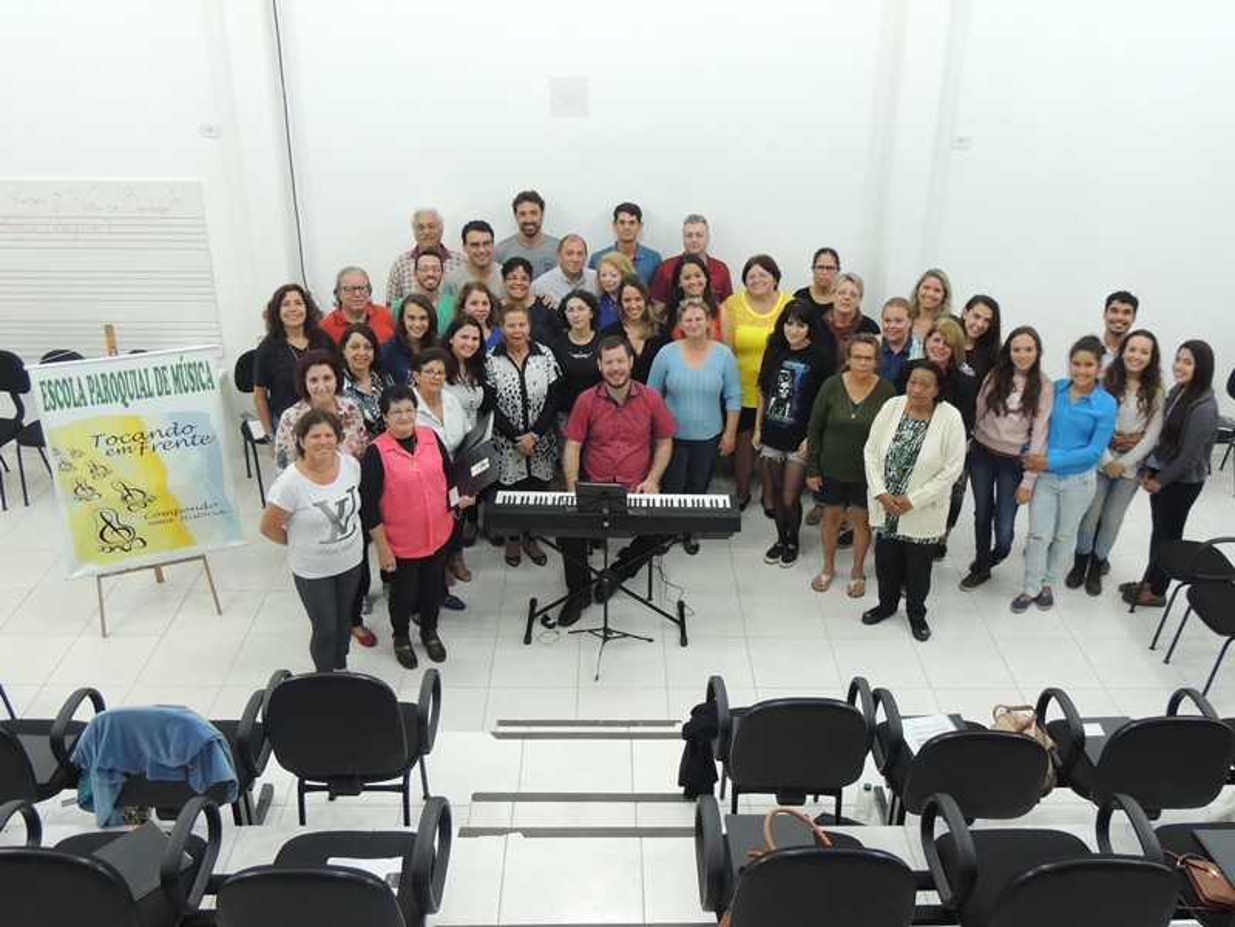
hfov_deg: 55.4
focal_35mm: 33
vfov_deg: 42.9
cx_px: 618
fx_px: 1177
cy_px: 464
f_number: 3.2
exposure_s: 1/20
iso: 400
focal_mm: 5.8
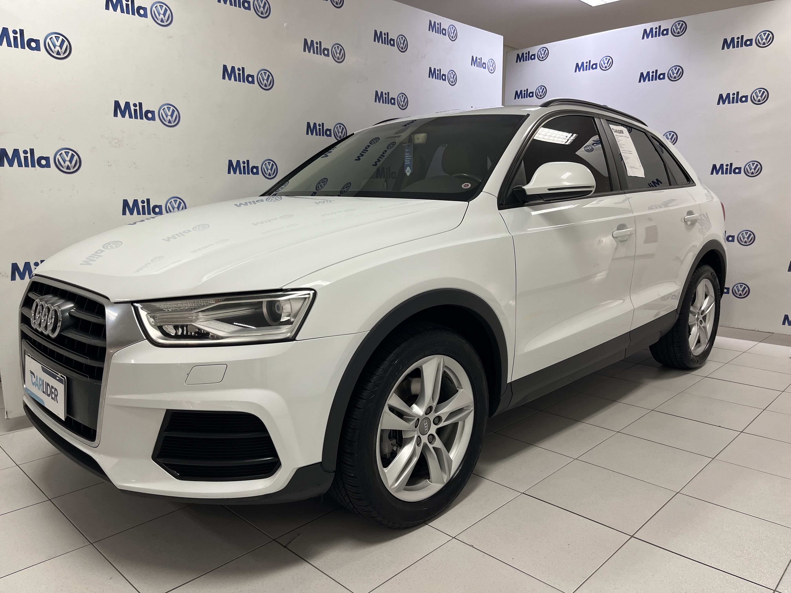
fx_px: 594
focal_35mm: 26
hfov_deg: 67.3
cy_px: 296
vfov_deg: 53.1
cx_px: 396
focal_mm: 5.1
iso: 80
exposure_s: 1/60
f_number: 1.6
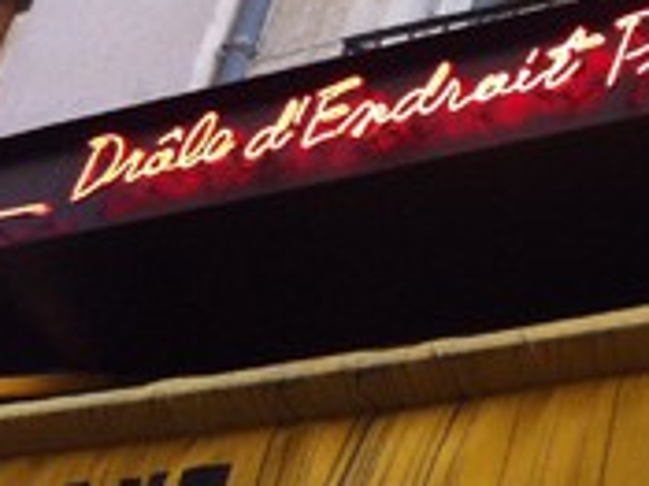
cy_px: -96
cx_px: 886
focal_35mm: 100
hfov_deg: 18.1
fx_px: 1874
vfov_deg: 14.3
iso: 125
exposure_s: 1/120
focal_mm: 3.85
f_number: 2.8
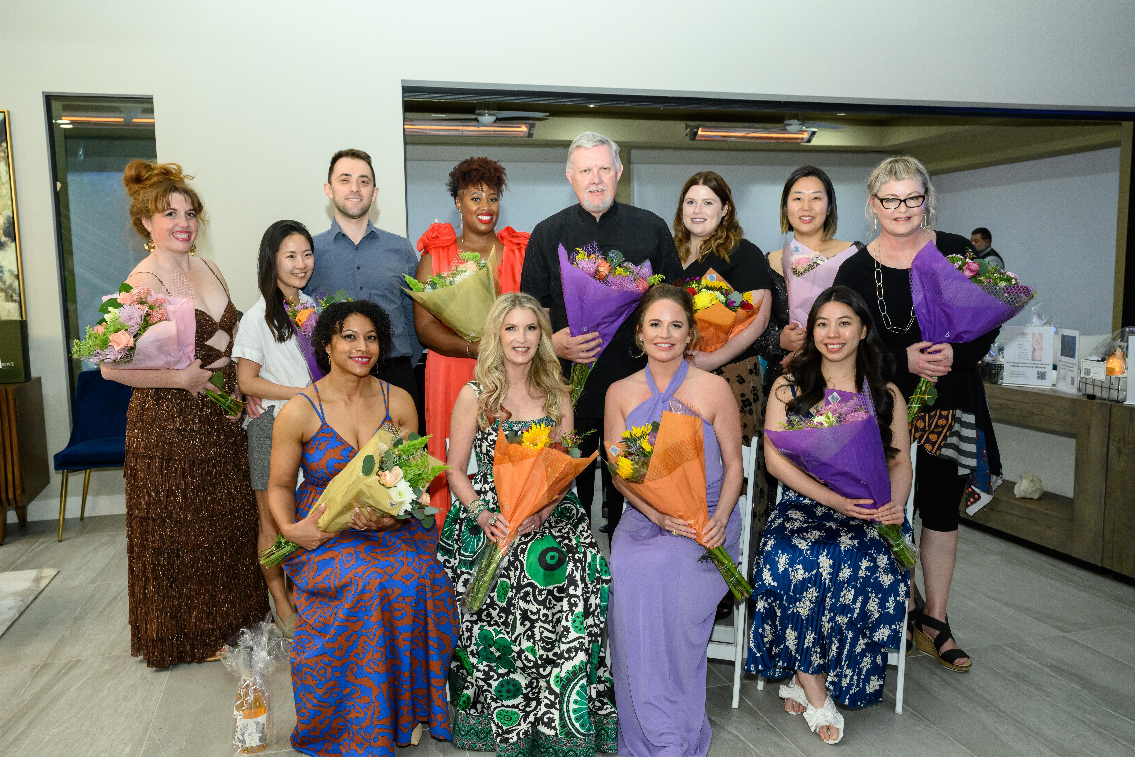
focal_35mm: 29
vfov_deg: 45.0
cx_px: 568
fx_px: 914
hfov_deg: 63.7
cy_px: 378
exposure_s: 1/40
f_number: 5.6
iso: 1600
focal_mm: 29
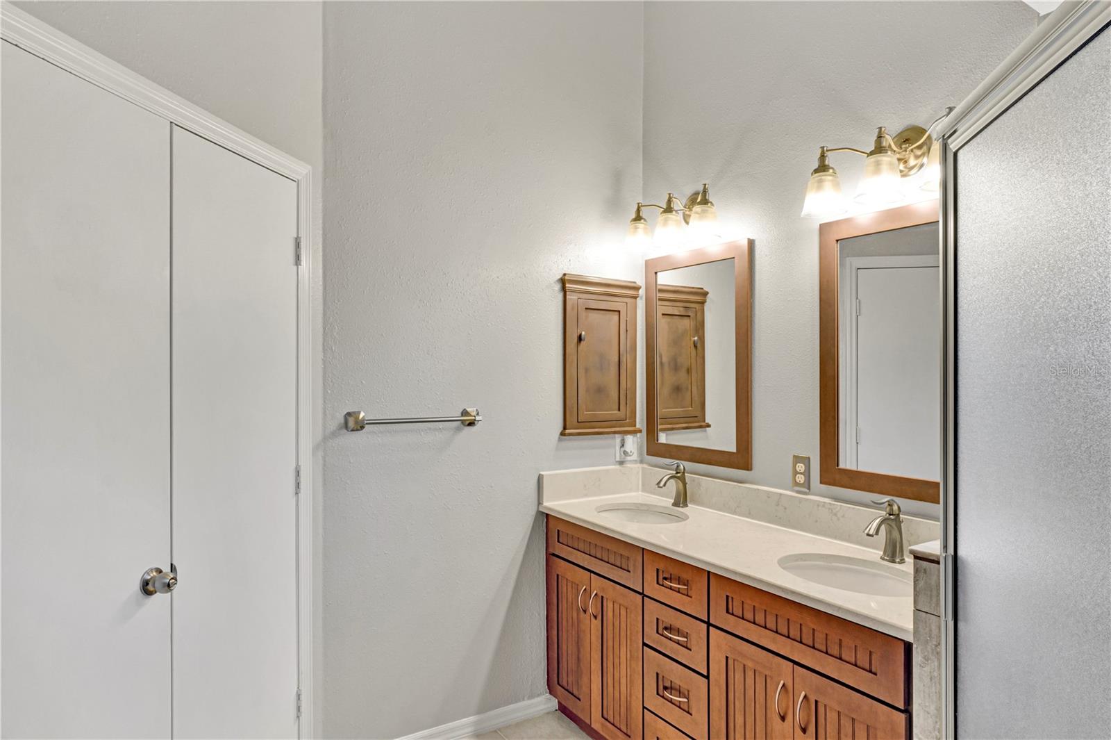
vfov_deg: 63.2
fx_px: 601
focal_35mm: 20
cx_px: 556
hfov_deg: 85.5
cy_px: 370
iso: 320
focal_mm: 13
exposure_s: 1/10
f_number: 13
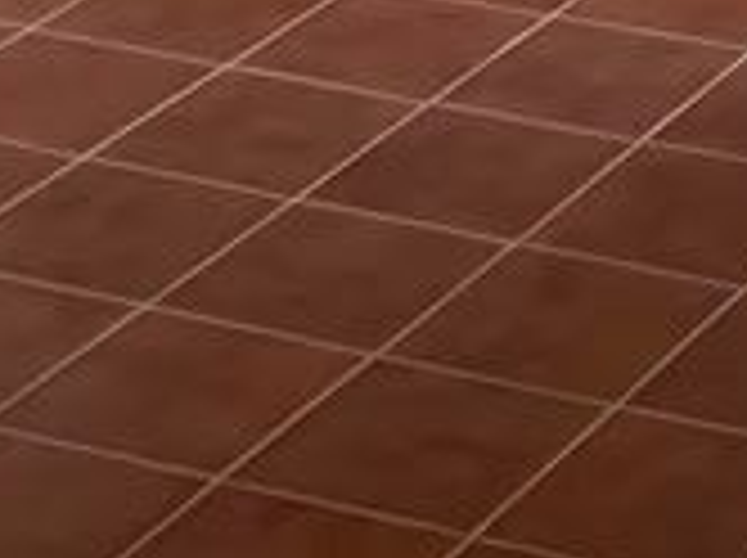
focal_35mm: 188
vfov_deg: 7.2
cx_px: 1278
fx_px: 4051
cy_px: -1008
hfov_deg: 10.0
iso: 100
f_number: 1.8
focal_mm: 4.25
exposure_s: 1/76
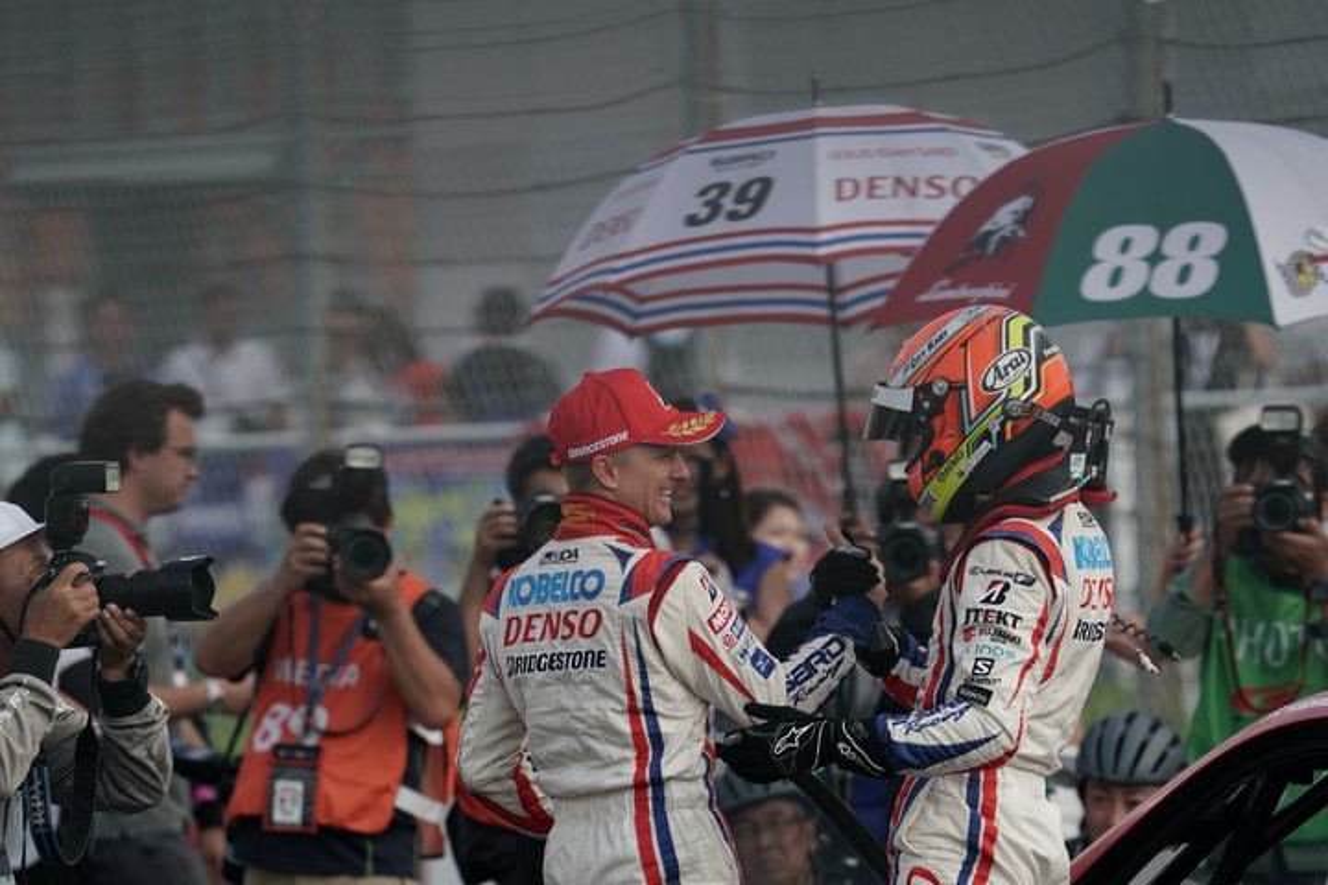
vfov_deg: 2.3
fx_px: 22132
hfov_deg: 3.4
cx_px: 664
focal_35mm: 600
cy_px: 442
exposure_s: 1/250
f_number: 8
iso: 200
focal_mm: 600
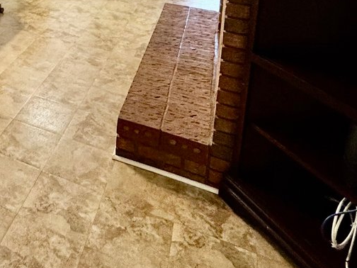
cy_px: -83
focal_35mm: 42
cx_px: -21
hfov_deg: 38.3
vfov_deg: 28.1
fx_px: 433
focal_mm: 2.22
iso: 200
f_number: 2.2
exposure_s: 1/60
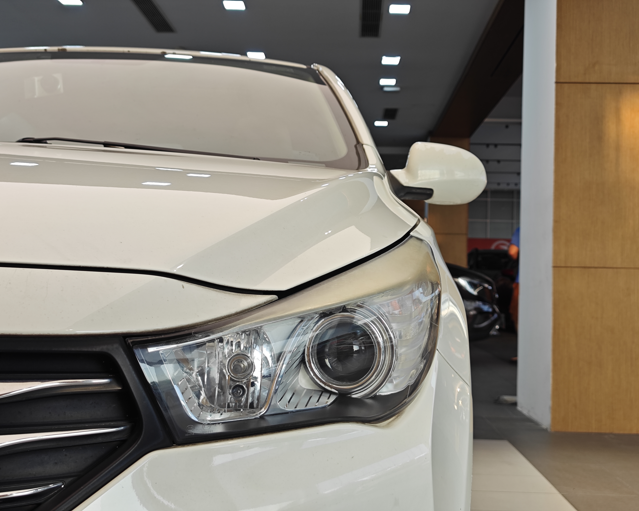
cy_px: 256
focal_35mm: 48
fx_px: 908
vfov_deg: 31.5
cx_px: 338
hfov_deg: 38.8
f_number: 1.9
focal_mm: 8.7
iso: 64
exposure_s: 1/100
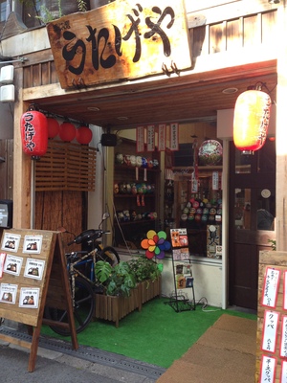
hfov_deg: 42.9
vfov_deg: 55.4
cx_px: 144
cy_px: 192
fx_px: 365
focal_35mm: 33
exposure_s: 1/120
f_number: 2.4
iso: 64
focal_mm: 4.12
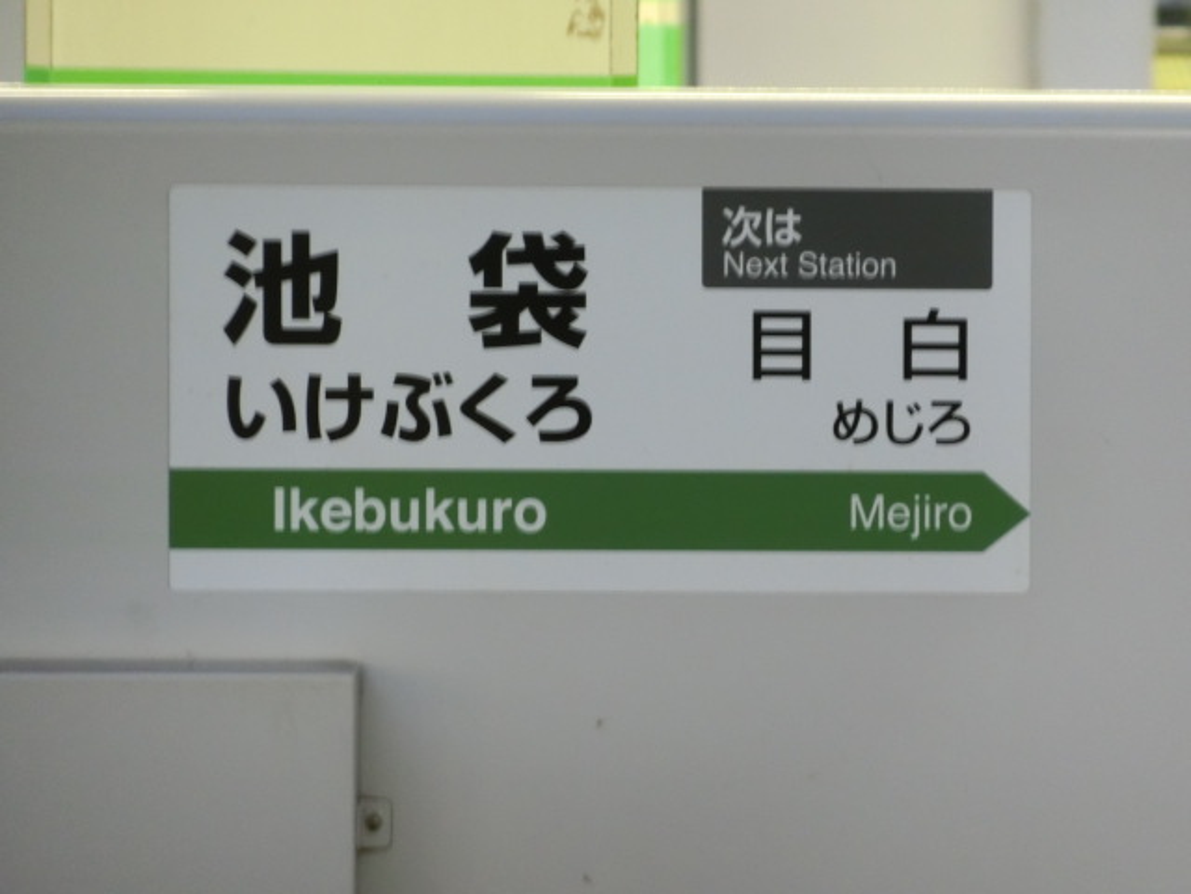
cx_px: 596
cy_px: 447
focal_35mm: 393
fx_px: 13522
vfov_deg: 3.8
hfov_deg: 5.0
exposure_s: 1/13
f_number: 5.7
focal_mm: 70.1
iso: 800
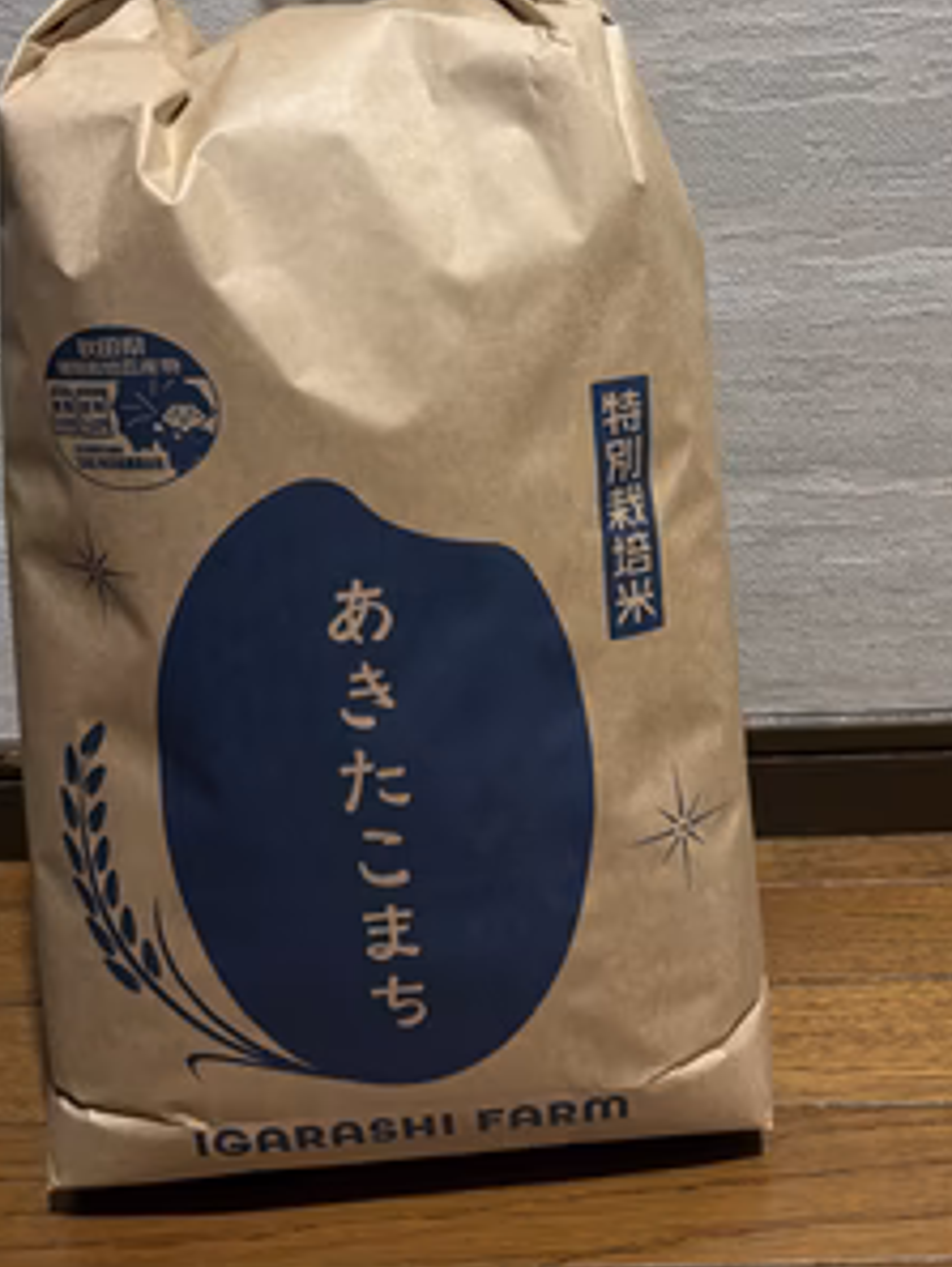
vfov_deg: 51.7
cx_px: 559
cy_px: 435
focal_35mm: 35
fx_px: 1282
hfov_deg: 40.6
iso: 500
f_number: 1.6
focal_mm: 5.96
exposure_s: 1/30
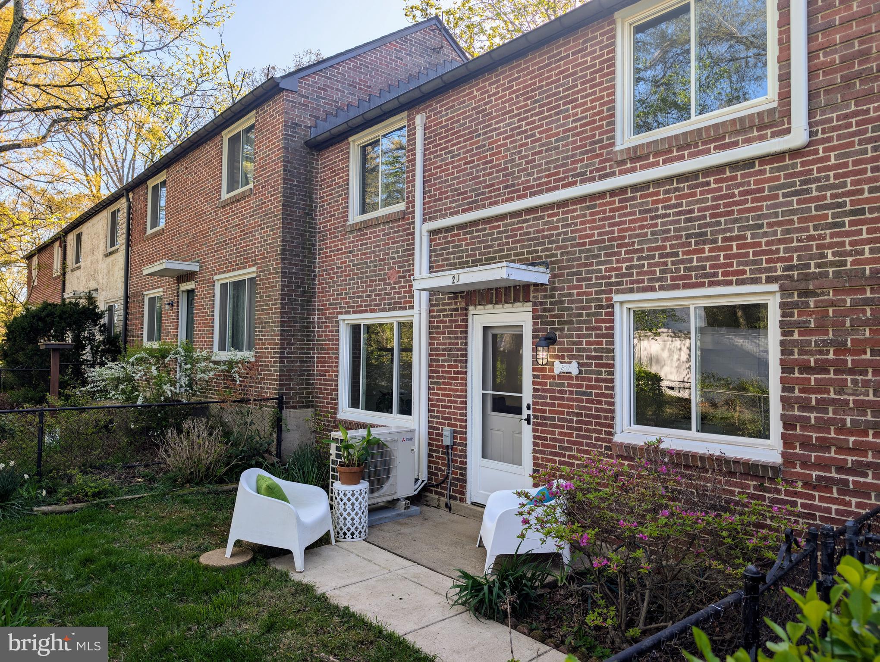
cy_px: 331
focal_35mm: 24
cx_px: 440
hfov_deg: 71.5
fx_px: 611
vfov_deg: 56.9
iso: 17
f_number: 1.68
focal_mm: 6.9
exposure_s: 1/571
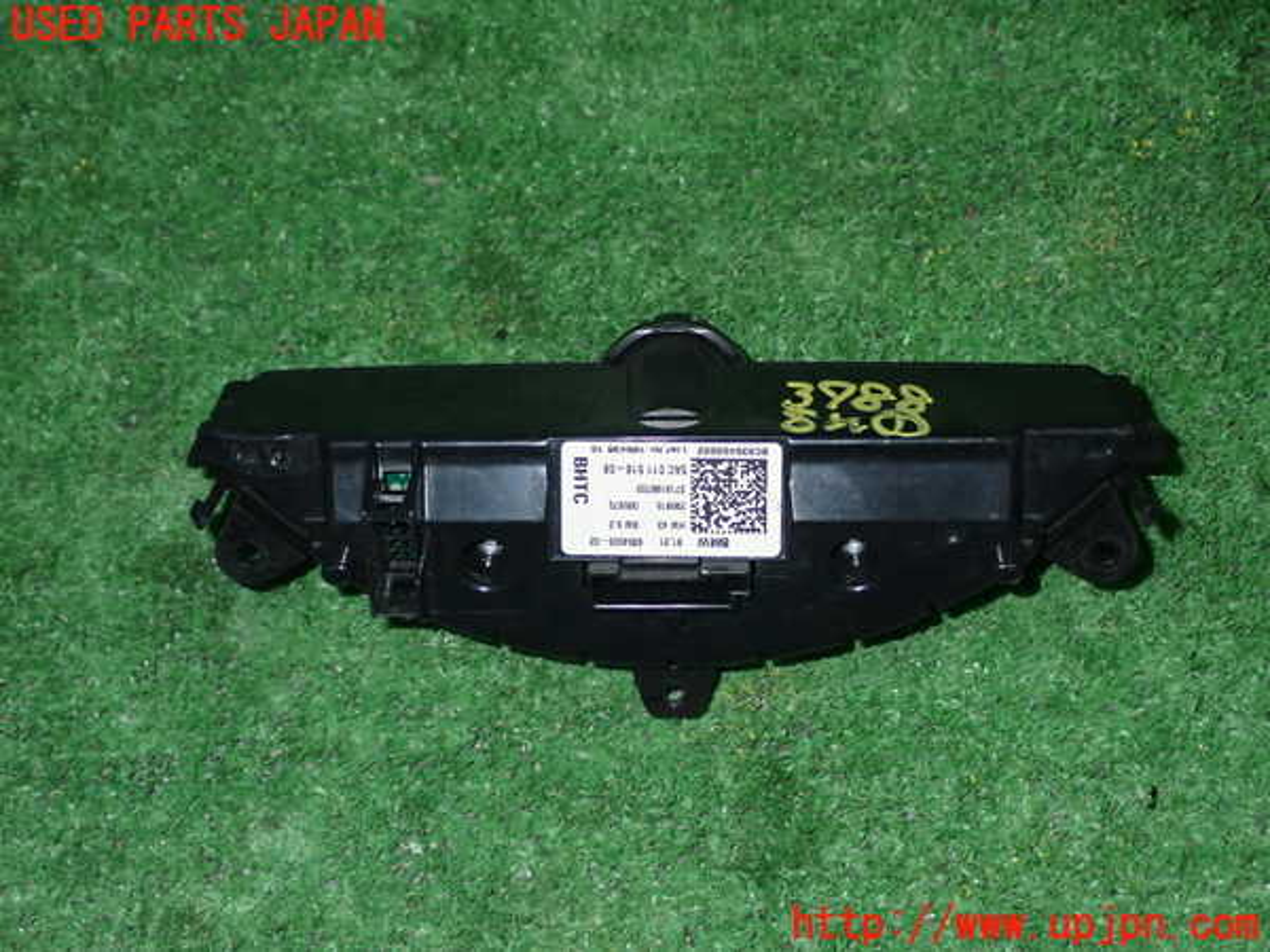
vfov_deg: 25.2
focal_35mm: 58
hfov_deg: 33.2
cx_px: 635
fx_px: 2128
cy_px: 476
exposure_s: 1/60
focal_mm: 10.35
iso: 800
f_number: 10
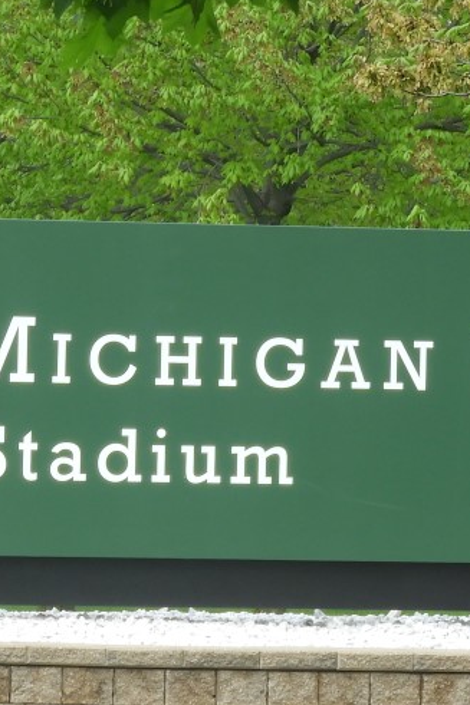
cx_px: 216
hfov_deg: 3.0
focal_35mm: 458
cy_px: 449
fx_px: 8975
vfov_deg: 4.5
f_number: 5.2
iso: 100
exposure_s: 1/125
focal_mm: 26.9
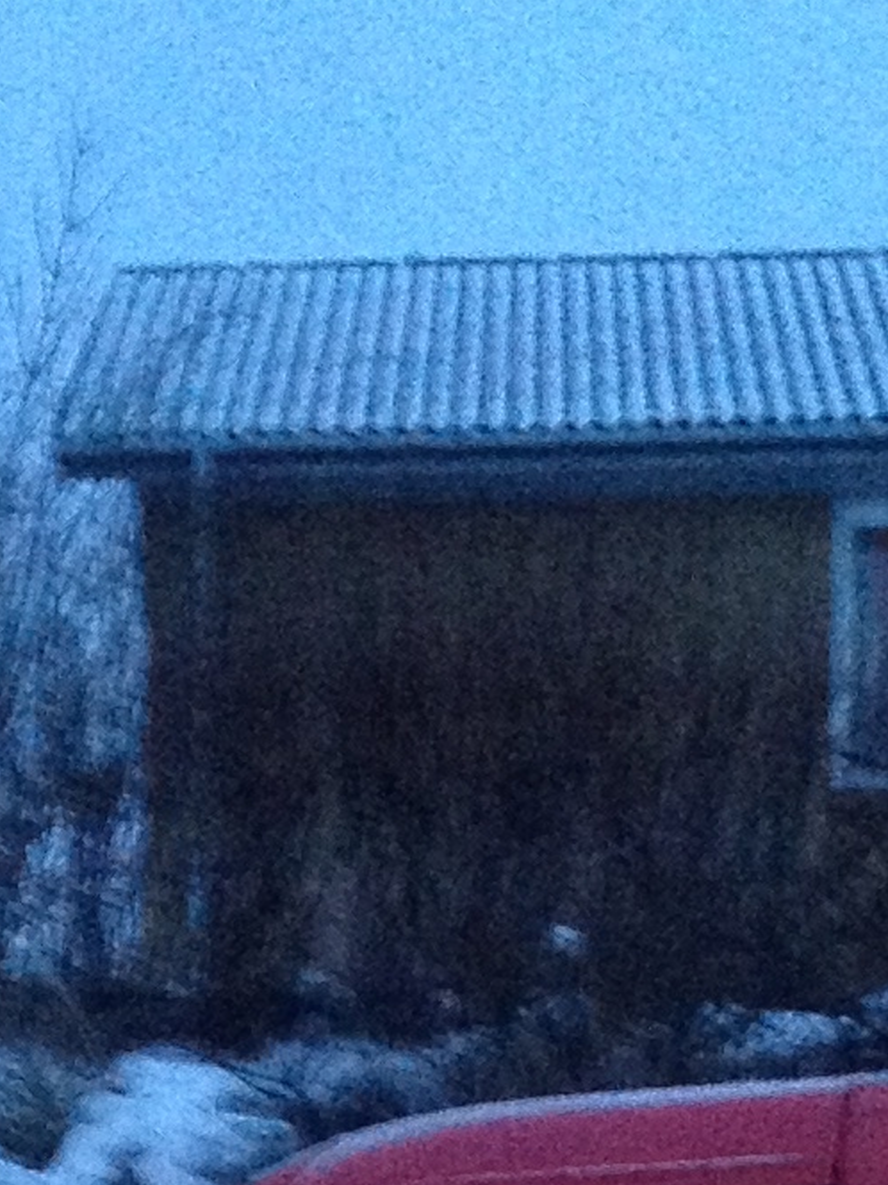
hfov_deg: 8.6
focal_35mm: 172
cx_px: 276
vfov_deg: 10.5
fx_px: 5883
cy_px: 2465
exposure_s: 1/20
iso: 320
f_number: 2.4
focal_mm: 4.28
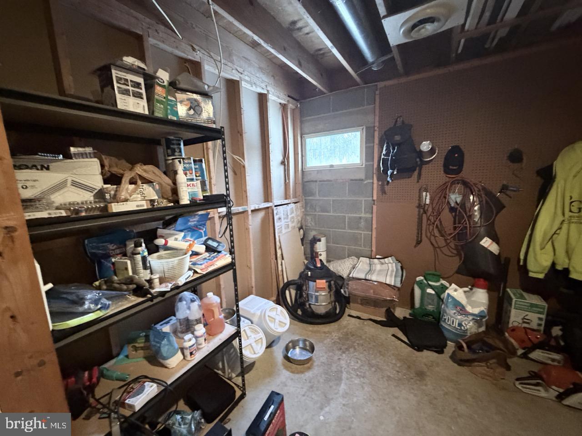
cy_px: 218
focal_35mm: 14
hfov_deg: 102.1
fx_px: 235
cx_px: 291
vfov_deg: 85.7
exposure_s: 1/30
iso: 1250
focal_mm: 2.22
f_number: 2.2
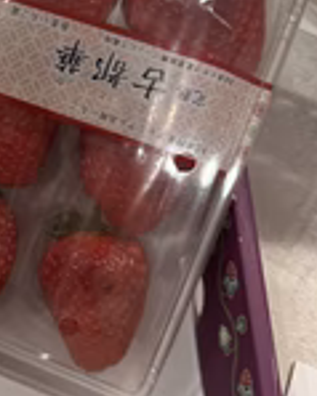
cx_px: -75
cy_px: 146
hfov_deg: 22.1
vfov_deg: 29.9
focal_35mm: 63
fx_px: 740
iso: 125
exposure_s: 1/60
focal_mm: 6.76
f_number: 1.78
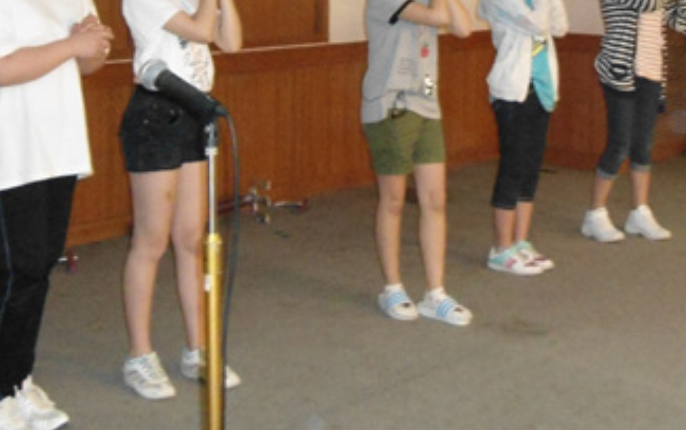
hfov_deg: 30.1
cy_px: -13
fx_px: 1272
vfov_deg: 18.6
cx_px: 421
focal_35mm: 68
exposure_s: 1/30
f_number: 2.8
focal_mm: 4.7
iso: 800
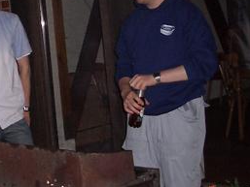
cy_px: 49
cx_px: 52
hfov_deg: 22.2
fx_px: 629
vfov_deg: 16.9
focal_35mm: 87
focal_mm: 5.8
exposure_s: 1/40
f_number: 2.6
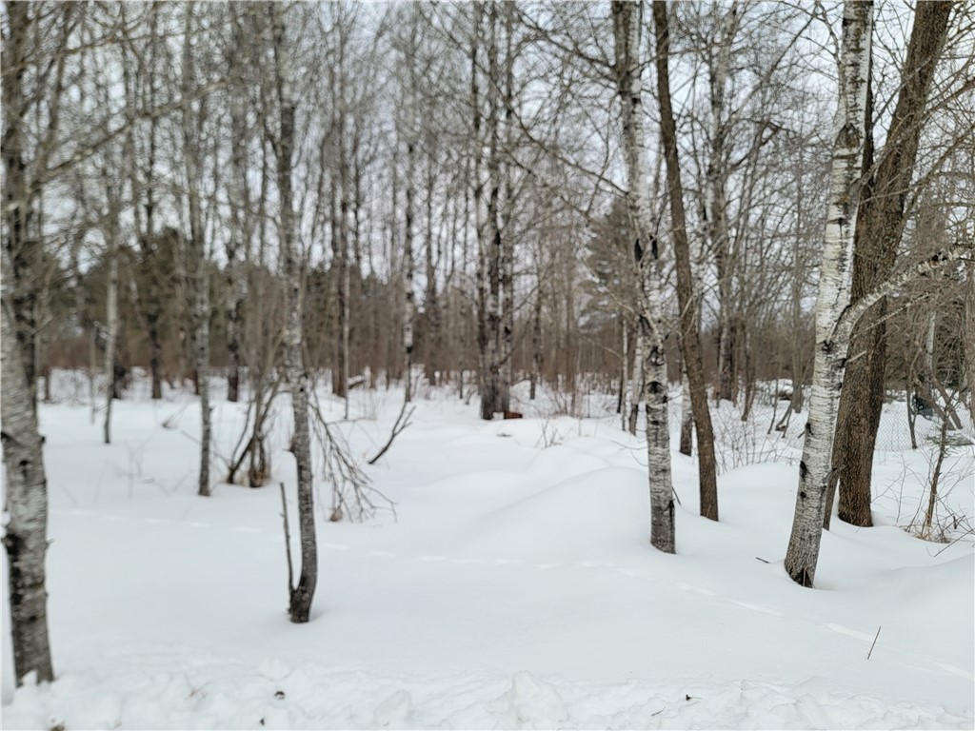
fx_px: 676
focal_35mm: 24
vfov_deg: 56.8
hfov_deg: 71.6
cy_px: 366
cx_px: 488
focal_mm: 6.7
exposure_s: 1/156
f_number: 1.8
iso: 16
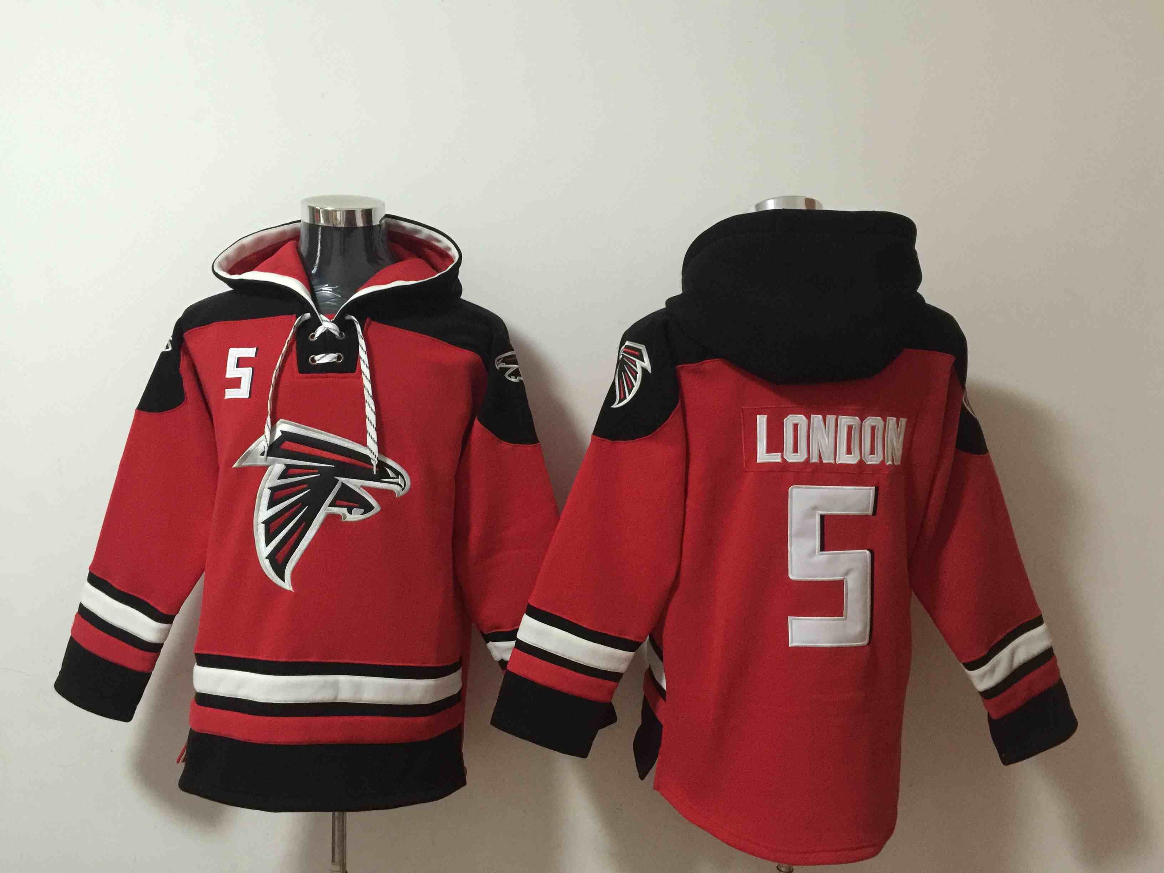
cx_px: 582
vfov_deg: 48.2
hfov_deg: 61.7
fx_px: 975
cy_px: 436
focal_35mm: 29
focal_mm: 4.15
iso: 160
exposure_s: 1/8
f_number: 2.2
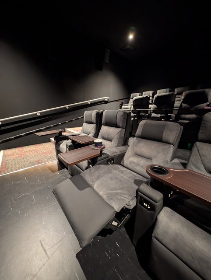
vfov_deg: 110.5
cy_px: 140
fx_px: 97
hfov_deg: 94.6
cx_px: 106
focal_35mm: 12
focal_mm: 2.23
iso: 848
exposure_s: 1/3.06
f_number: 1.95
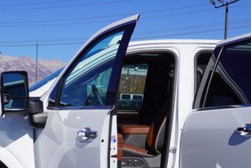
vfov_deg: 17.1
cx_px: 81
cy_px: 167
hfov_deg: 25.8
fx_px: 545
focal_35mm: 78
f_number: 11
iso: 100
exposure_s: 1/250
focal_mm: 25
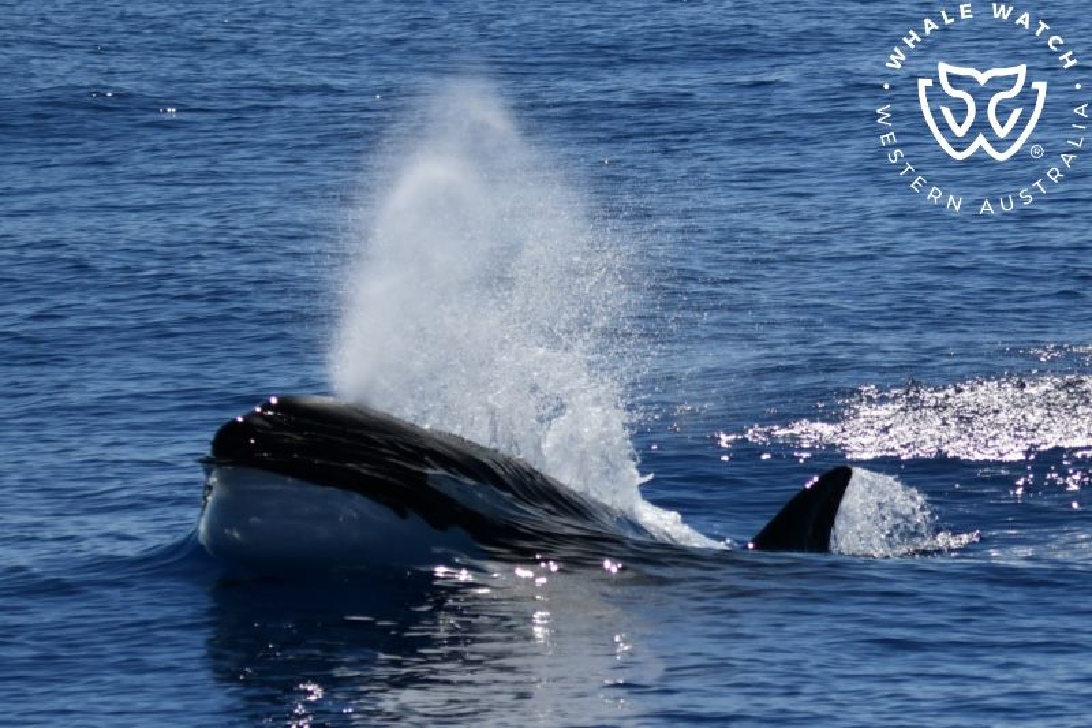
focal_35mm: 120
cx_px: 546
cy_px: 364
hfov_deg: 17.1
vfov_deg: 11.4
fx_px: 3639
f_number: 5
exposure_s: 1/8000
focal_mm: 120
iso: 360
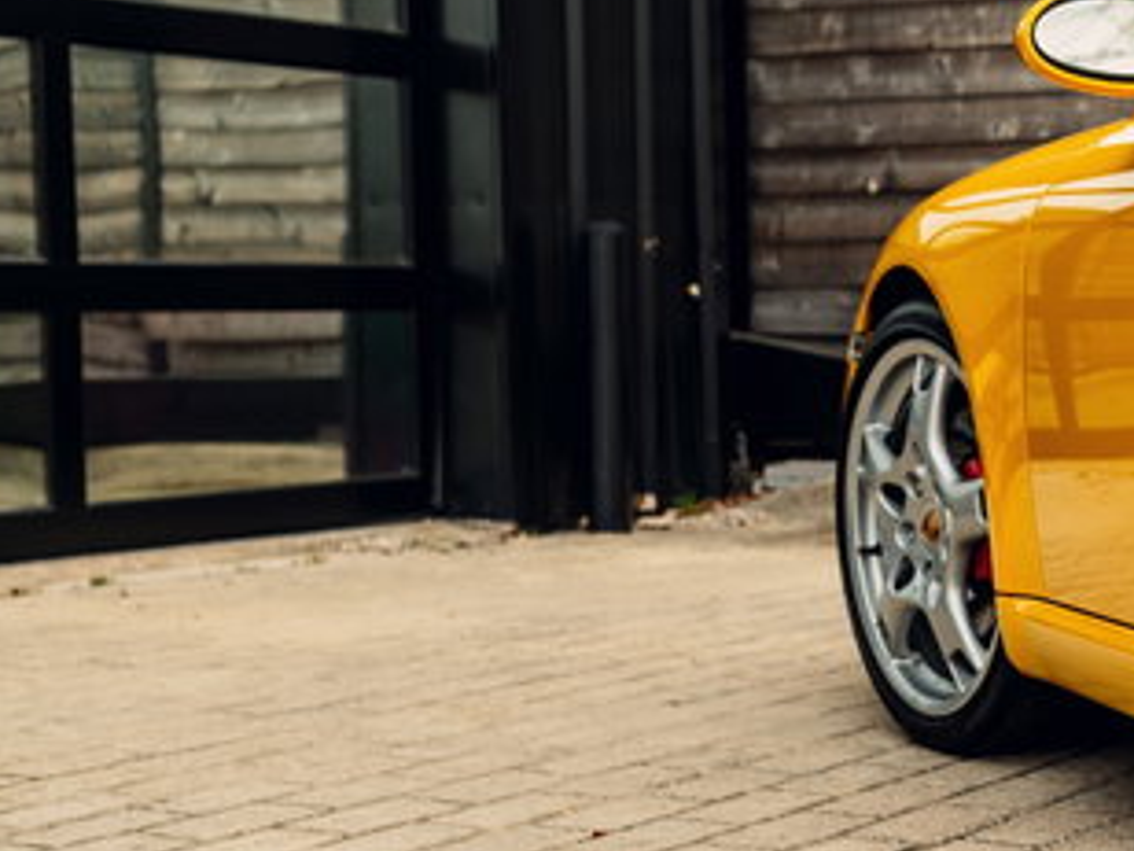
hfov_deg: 21.4
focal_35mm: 84
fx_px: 2752
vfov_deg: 17.6
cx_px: 1403
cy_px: 501
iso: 100
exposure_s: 1/100
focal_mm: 35
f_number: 3.5
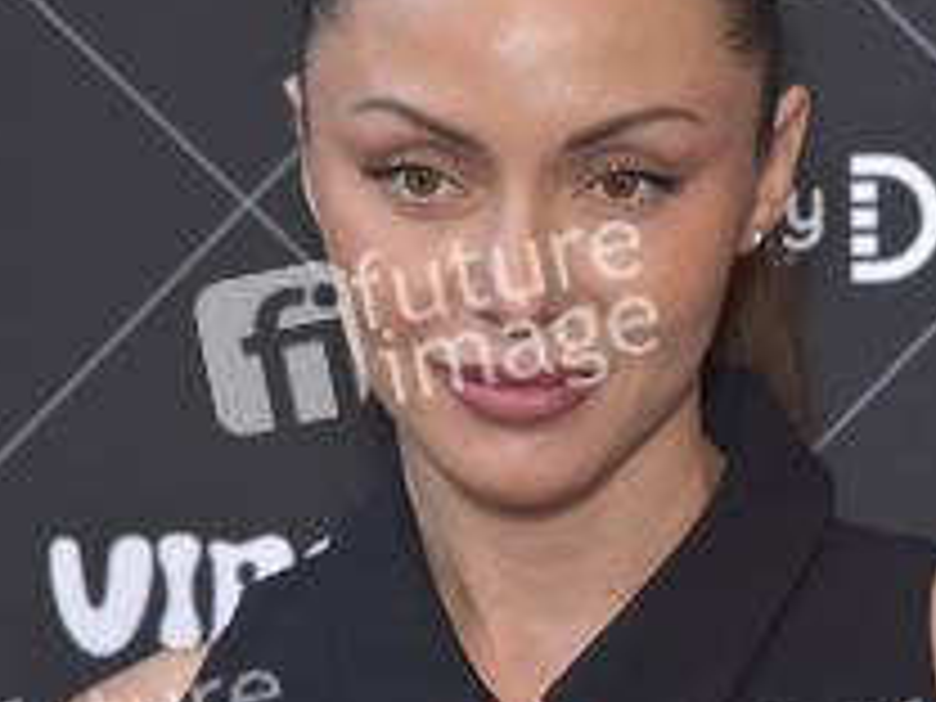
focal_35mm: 222
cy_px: 554
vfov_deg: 6.7
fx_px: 6003
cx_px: 560
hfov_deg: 8.9
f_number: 6.3
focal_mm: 120
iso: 400
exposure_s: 1/250
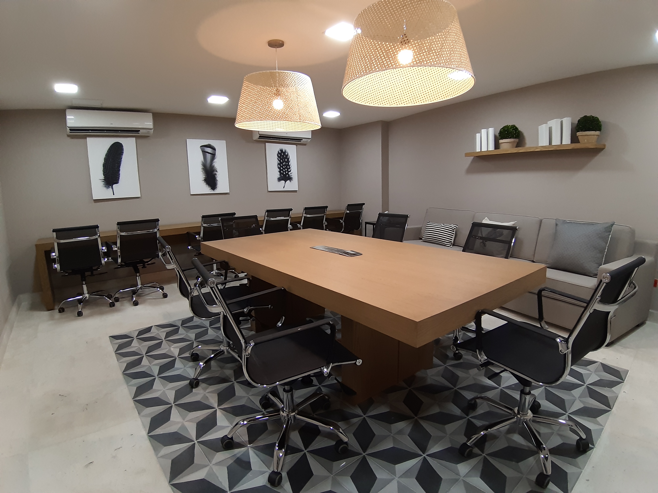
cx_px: 329
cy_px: 246
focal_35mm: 18
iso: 160
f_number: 2.4
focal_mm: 1.87
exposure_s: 1/40
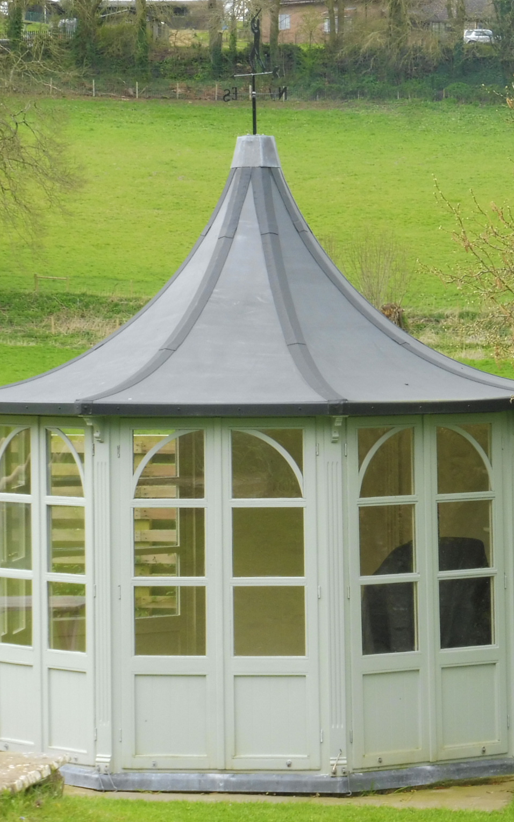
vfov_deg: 11.5
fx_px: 4102
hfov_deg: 7.2
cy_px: 411
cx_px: 236
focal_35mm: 183
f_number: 6.3
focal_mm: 23.1
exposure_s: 1/100
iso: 160
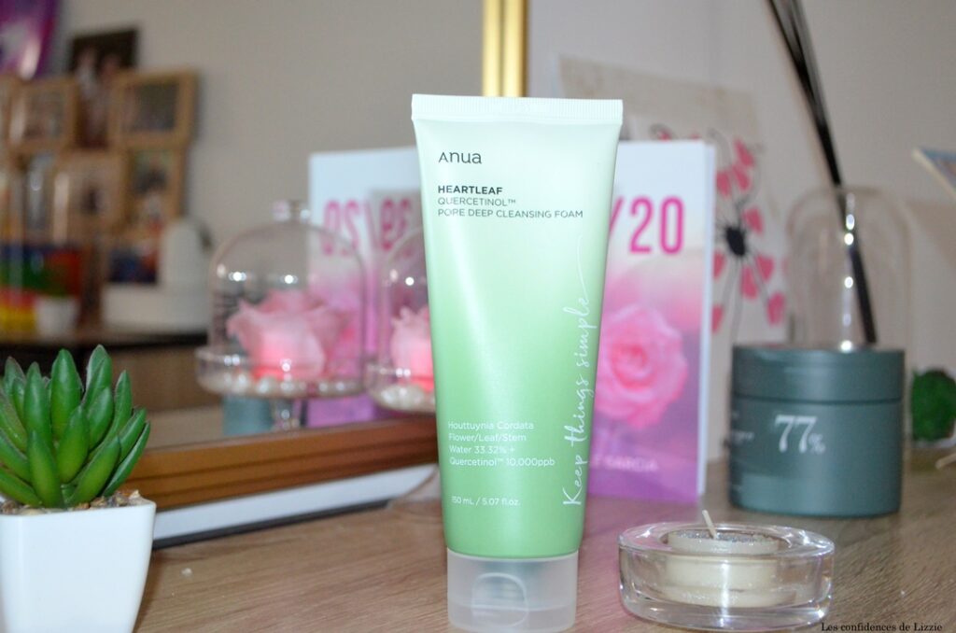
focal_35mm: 57
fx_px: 1510
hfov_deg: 35.1
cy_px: 316
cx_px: 478
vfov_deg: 23.7
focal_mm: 38
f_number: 5
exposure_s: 1/60
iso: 2000
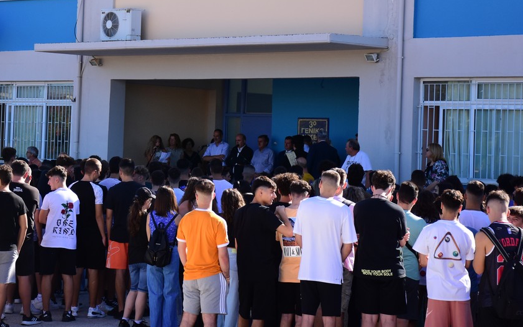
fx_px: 1739
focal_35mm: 122
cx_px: 160
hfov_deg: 17.1
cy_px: 86
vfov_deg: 10.7
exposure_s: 1/1600
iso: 640
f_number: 6.3
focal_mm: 56
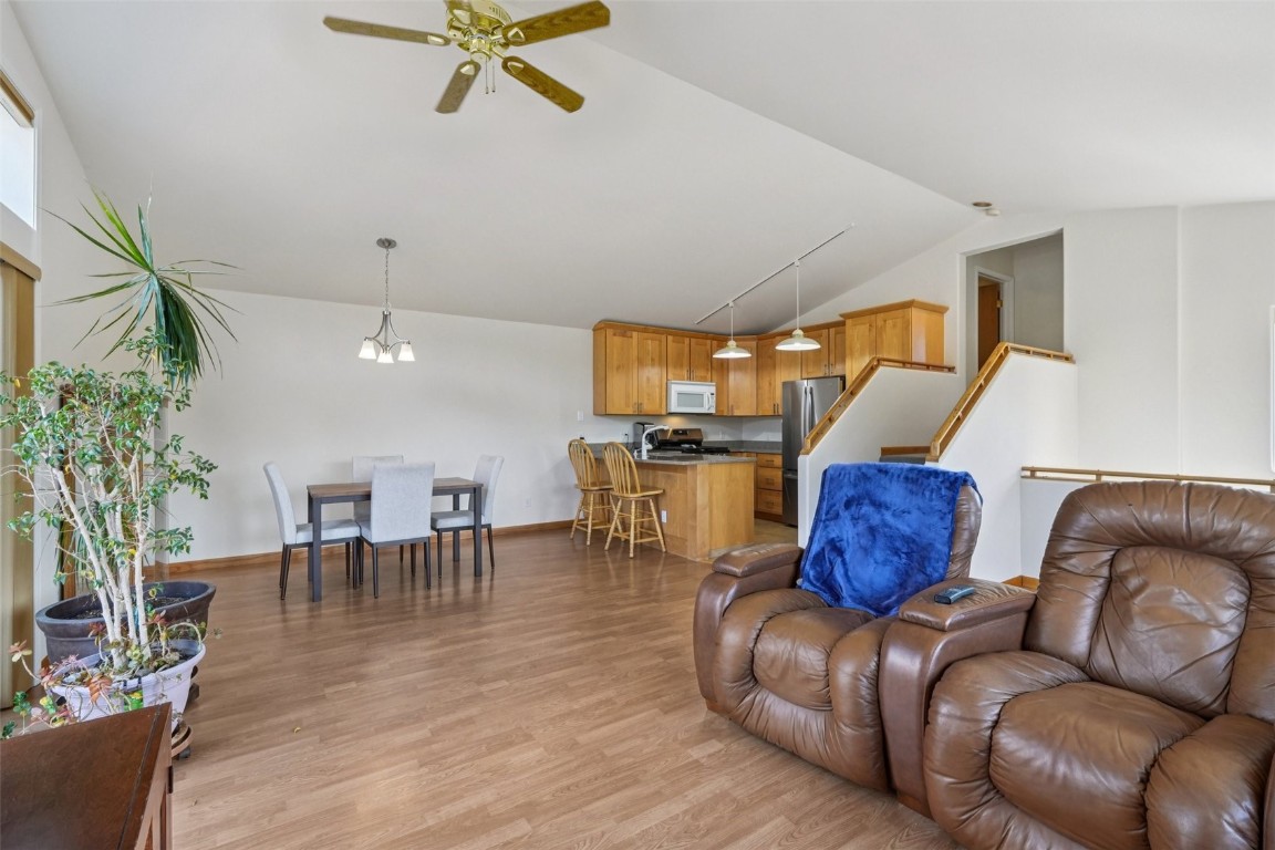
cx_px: 638
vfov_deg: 77.3
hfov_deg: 100.4
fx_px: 531
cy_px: 425
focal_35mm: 15
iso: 800
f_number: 8
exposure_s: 1/13
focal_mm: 10
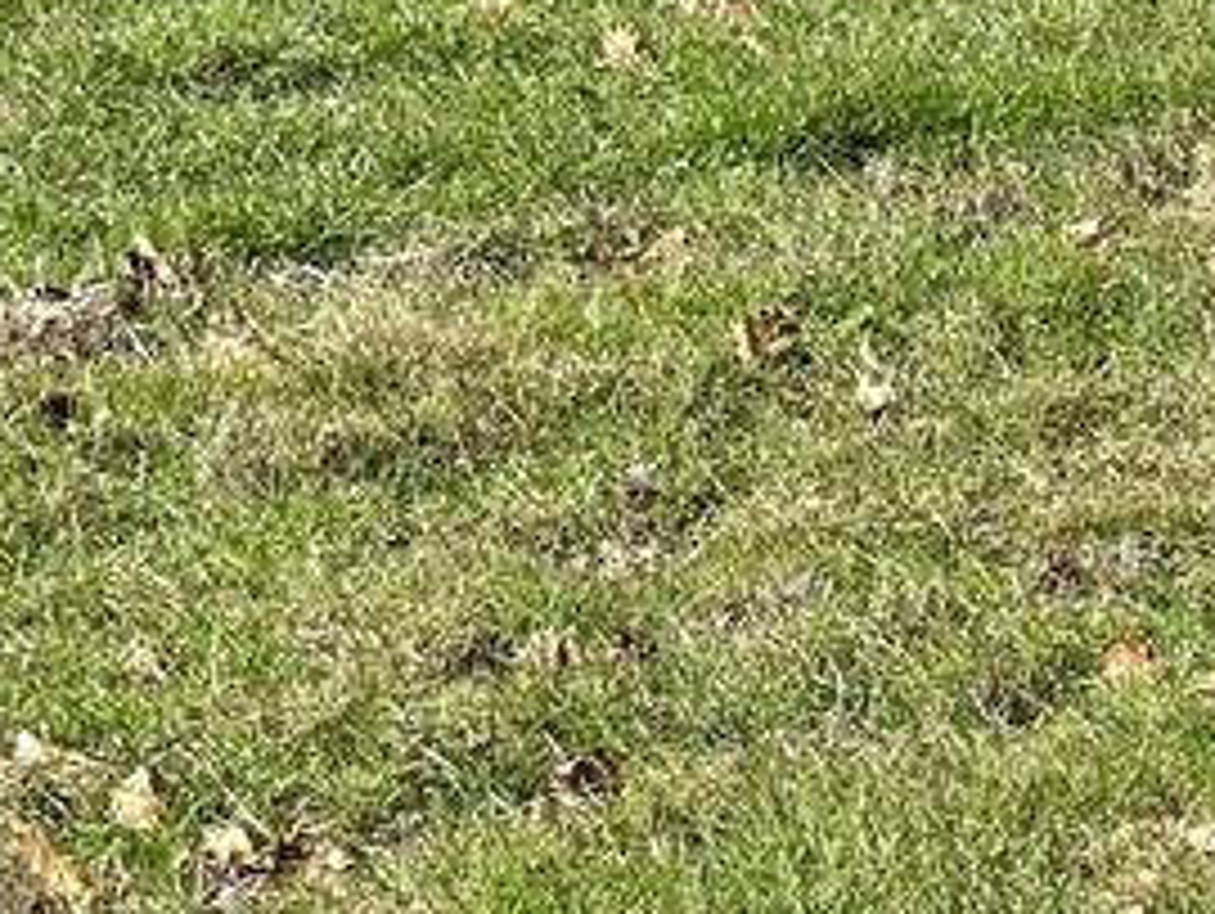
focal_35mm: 182
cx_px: 2178
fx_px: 6394
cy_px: 86
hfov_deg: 10.2
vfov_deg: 8.1
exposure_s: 1/4016
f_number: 1.78
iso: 100
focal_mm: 6.86
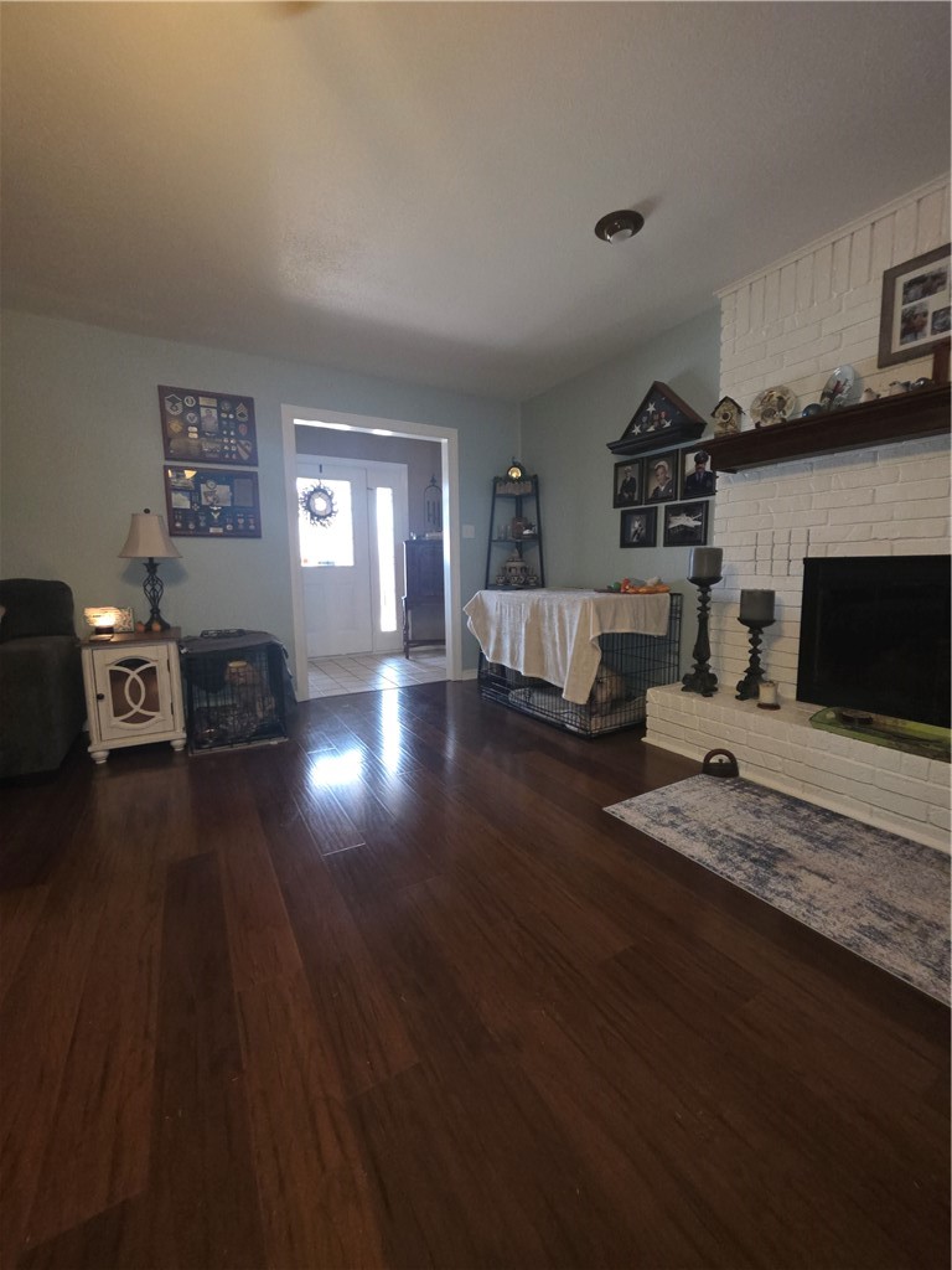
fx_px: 477
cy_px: 635
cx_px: 476
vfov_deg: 106.2
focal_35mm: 13
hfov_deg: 89.9
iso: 250
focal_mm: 2.2
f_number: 1.9
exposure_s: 1/60
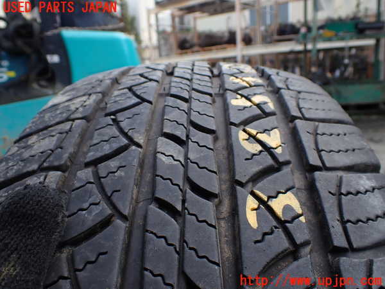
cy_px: 144
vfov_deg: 46.8
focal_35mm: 30
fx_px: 334
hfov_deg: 60.0
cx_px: 192
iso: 100
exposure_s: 1/160
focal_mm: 5.4
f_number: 3.2
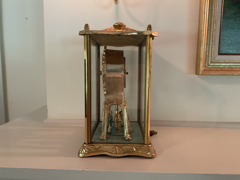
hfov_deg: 61.7
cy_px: 90
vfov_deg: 48.2
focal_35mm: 29
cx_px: 120
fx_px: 201
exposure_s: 1/60
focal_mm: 3
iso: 250
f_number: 1.8
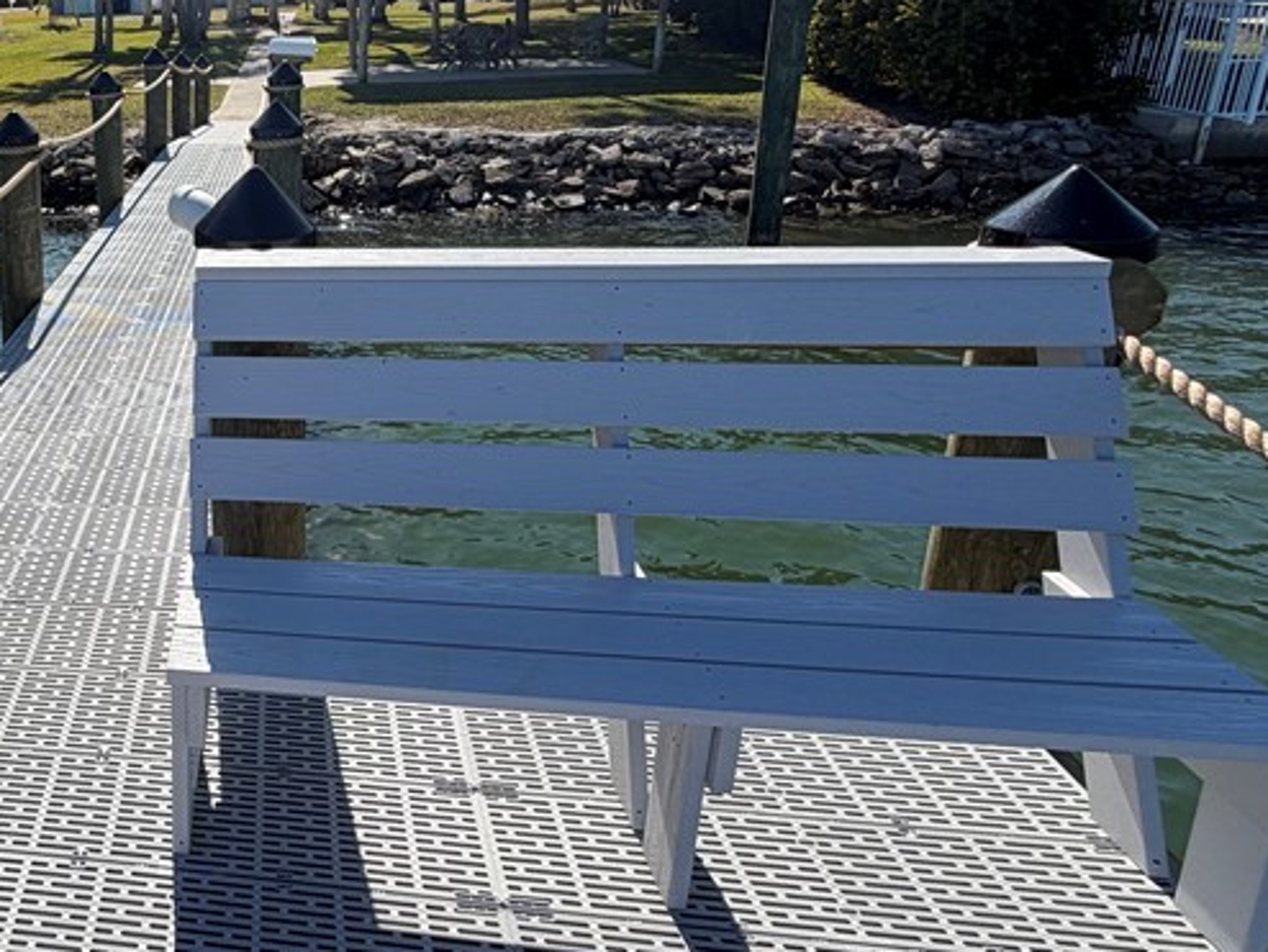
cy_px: 316
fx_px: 1063
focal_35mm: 29
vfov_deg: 47.5
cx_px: 87
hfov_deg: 52.7
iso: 20
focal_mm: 2.22
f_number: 2.2
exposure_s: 1/830
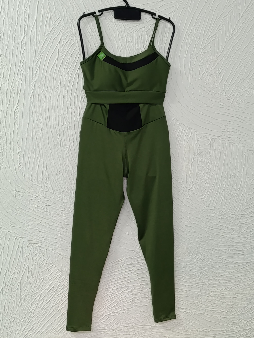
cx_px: 127
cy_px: 169
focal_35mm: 23
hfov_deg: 59.0
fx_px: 224
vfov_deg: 73.8
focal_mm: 6.14
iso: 1250
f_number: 1.6
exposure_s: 1/60
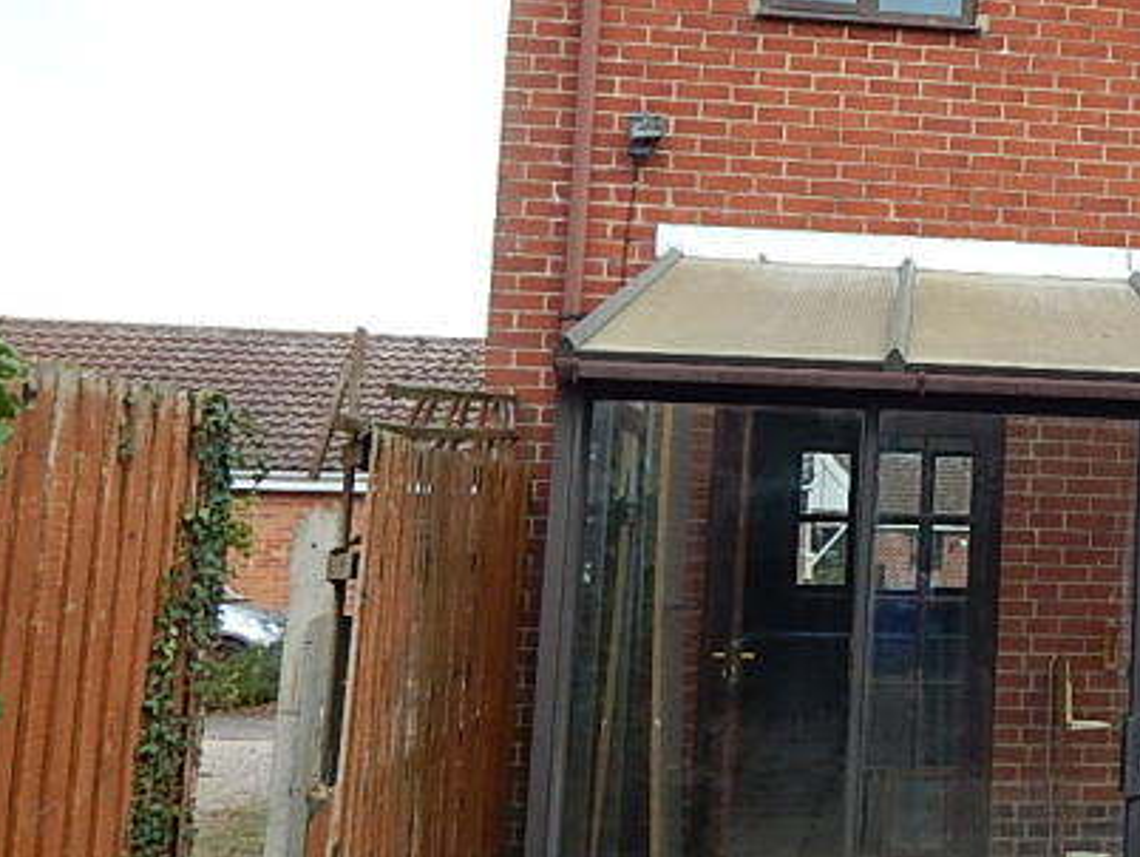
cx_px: 1287
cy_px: 338
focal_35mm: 56
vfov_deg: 26.1
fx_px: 1845
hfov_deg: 30.3
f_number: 3
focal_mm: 4
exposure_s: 1/400
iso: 125
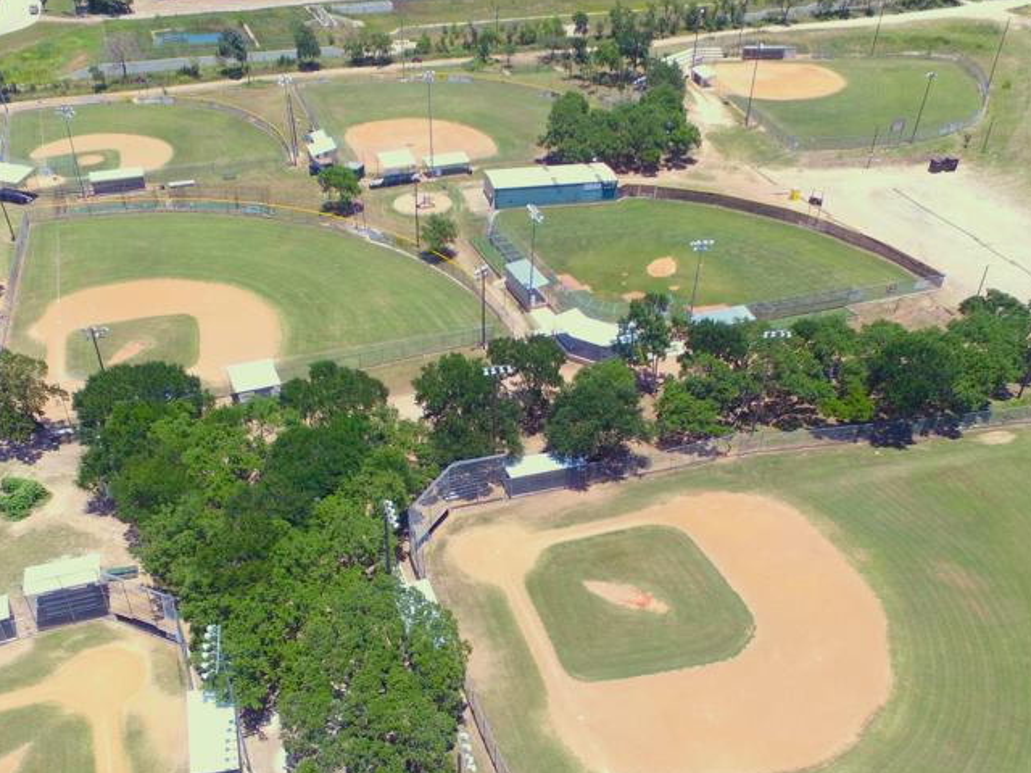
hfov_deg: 56.8
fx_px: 953
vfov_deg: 42.9
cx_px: 499
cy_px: 573
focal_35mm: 32
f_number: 2.8
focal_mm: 3.61
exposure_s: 1/599
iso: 100
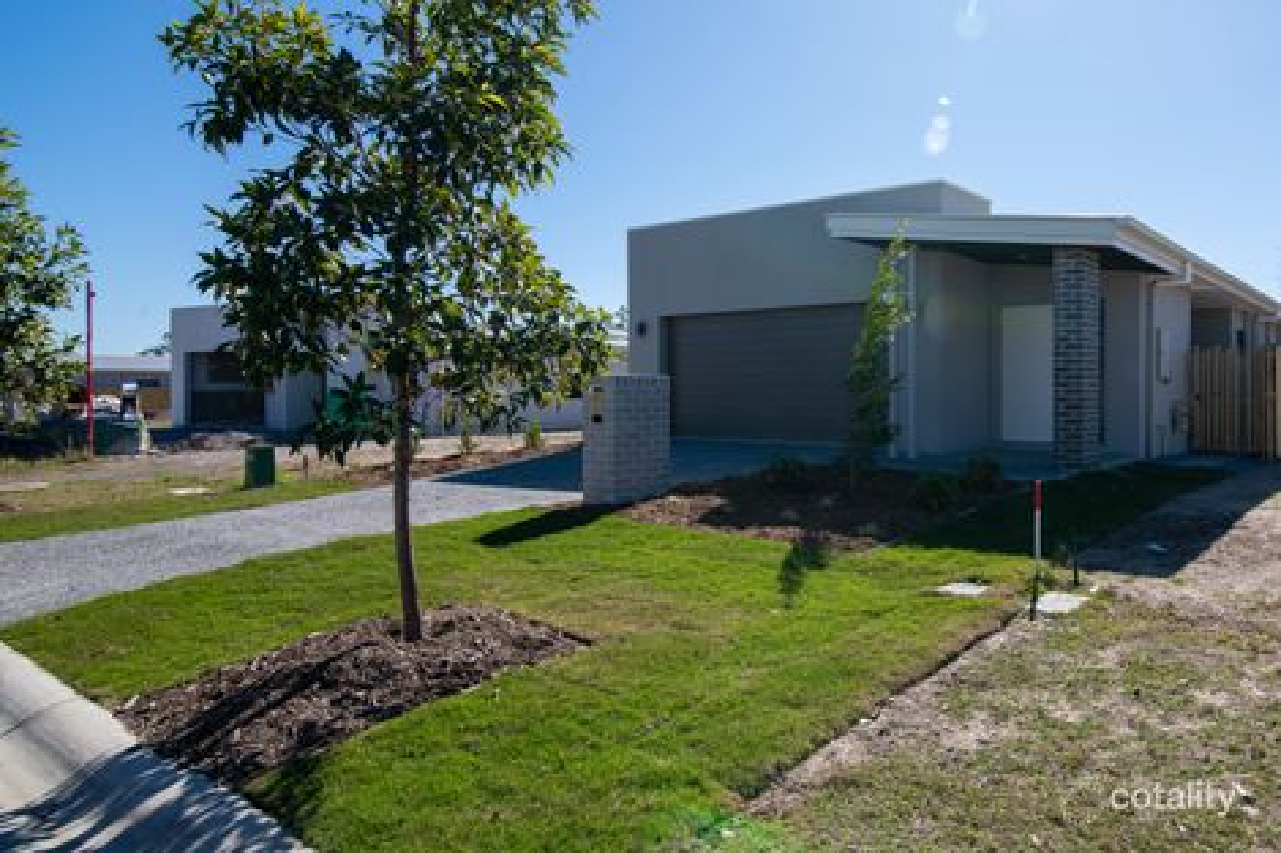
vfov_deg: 67.3
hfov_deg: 90.0
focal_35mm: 18
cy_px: 426
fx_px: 640
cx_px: 640
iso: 100
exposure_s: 1/160
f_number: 9
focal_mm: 18
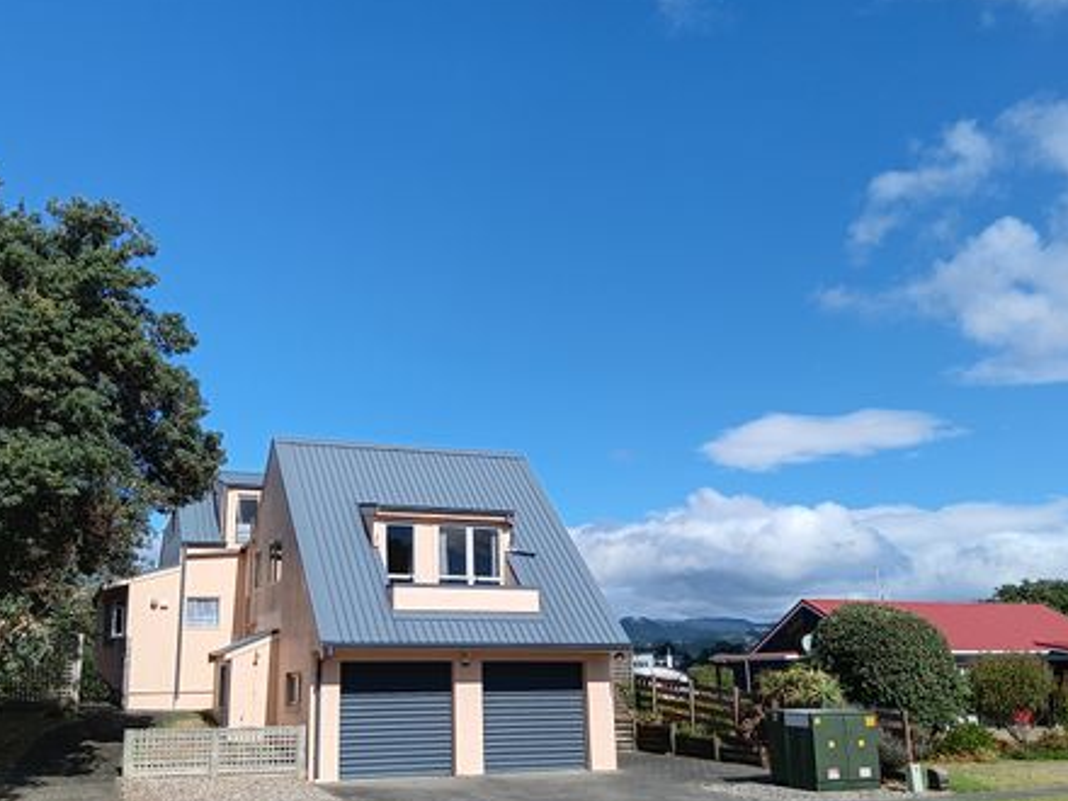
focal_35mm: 30
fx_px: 926
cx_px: 442
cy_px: 413
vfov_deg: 46.8
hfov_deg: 59.6
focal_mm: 3.86
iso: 25
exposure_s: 1/1000
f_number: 1.8
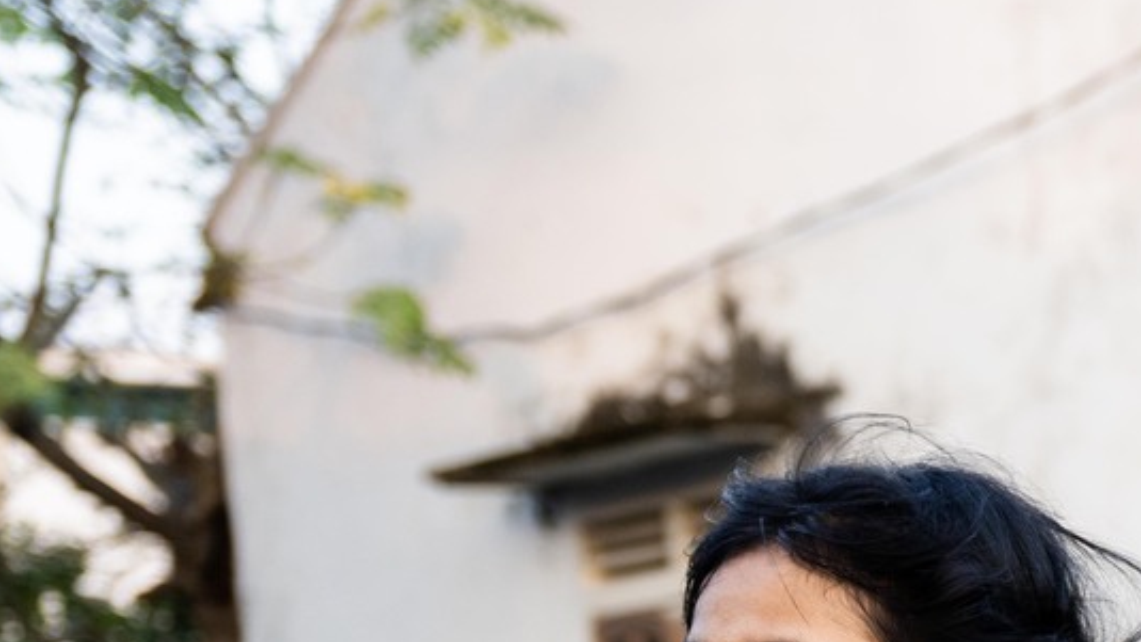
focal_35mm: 141
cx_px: 1939
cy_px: 1104
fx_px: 4266
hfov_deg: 13.8
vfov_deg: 8.3
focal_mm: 36
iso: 400
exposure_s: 1/200
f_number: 3.2
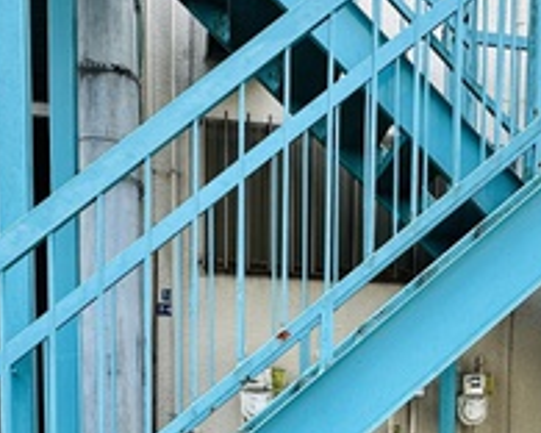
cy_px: 451
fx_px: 785
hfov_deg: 37.0
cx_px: 416
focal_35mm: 49
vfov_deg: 28.6
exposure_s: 1/137
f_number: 2.2
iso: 40
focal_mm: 2.22
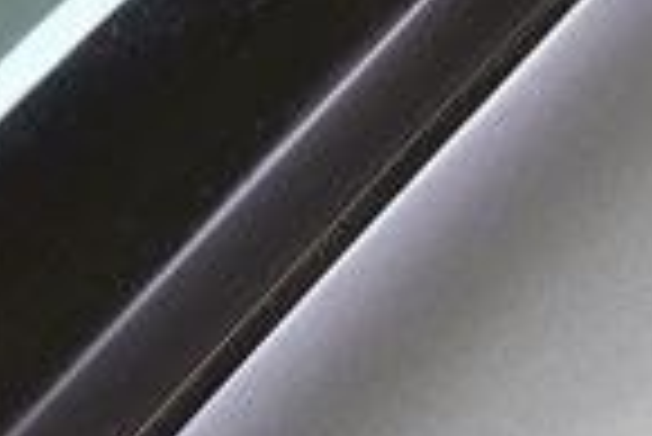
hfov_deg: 8.2
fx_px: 4550
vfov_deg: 5.5
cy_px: 443
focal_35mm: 251
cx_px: 400
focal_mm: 38
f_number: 5
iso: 100
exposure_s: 1/3
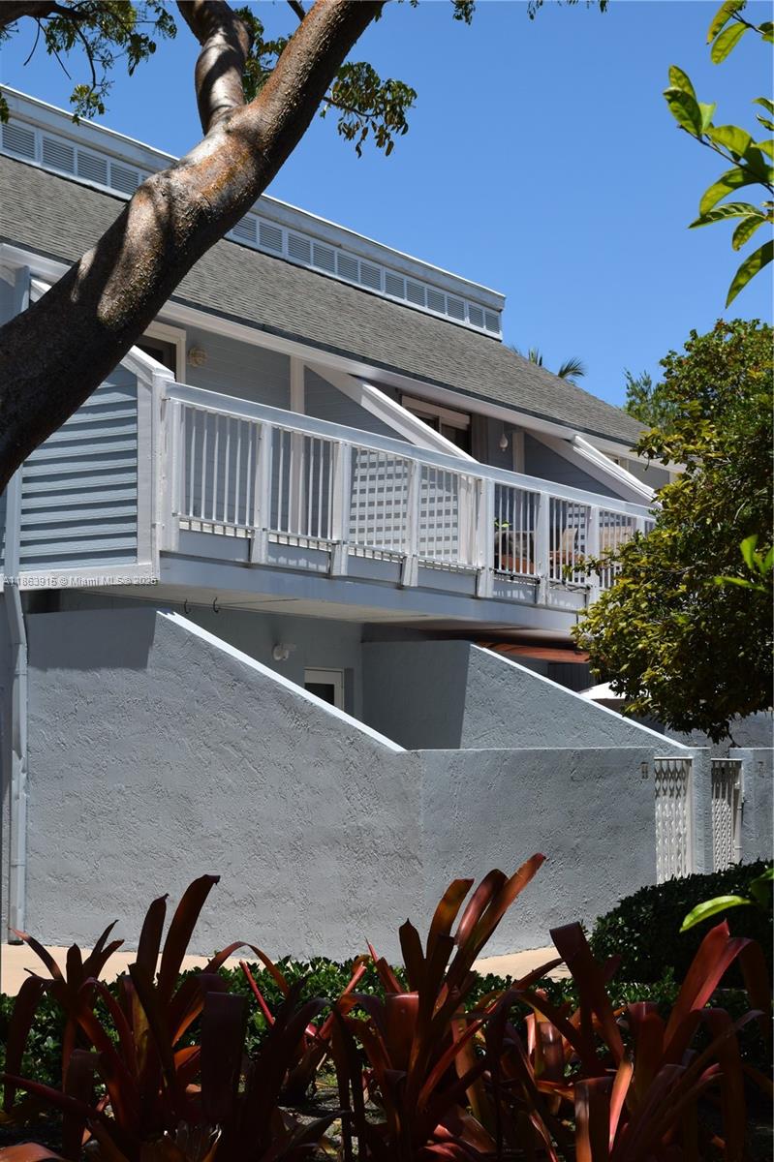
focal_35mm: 66
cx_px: 387
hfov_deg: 20.6
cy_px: 581
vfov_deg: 30.5
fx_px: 2130
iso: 200
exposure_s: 1/400
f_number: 10
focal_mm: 44
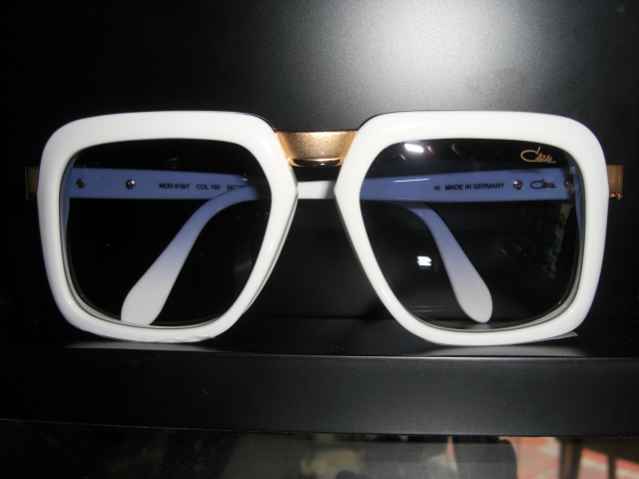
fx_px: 701
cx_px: 320
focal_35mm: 38
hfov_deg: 49.0
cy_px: 240
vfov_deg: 37.7
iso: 80
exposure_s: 1/60
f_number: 4
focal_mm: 7.9
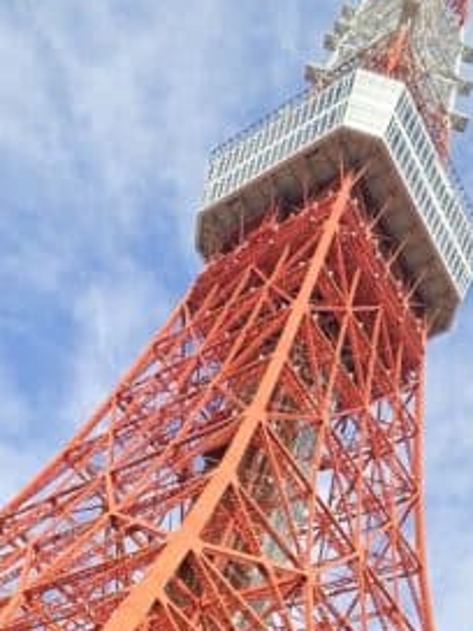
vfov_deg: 30.4
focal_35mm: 49
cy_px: 828
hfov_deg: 29.7
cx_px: 241
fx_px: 893
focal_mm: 2.2
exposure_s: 1/1663
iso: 50
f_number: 2.2
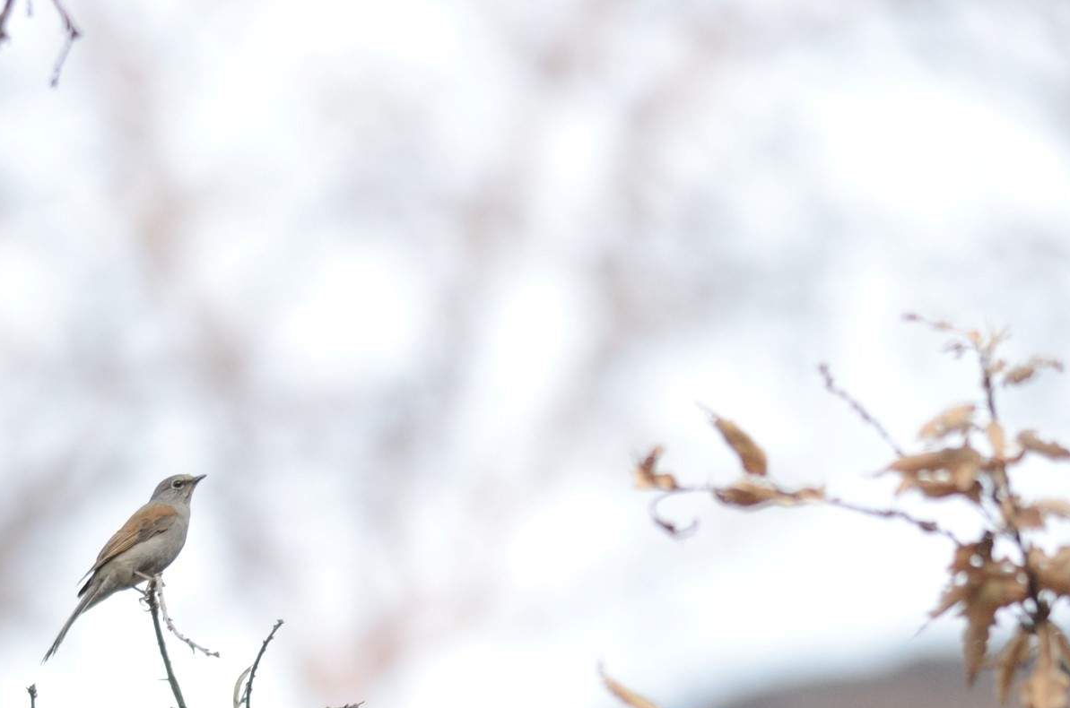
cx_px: 425
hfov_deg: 3.4
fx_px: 18240
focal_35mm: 615
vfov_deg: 2.2
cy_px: 454
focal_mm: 300
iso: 140
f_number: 4
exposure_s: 1/500
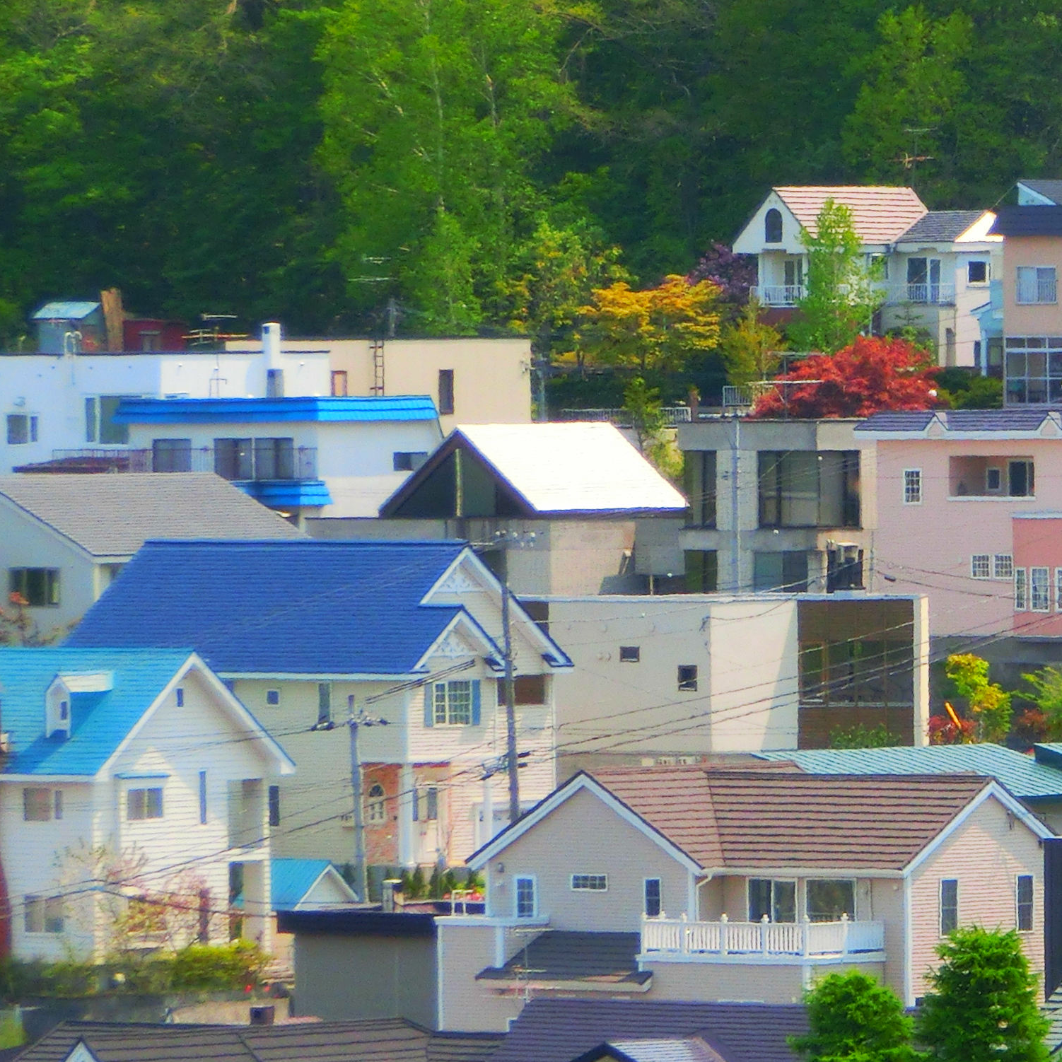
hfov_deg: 3.9
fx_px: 15619
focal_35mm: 450
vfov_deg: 3.9
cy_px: 373
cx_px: 1261
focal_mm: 29.39
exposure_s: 1/320
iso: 80
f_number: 5.8
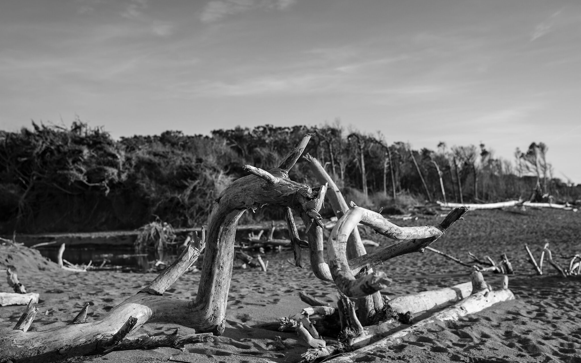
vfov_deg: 30.5
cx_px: 278
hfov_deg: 47.2
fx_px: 665
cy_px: 195
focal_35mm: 42
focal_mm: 35
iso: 100
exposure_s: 1/320
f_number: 4
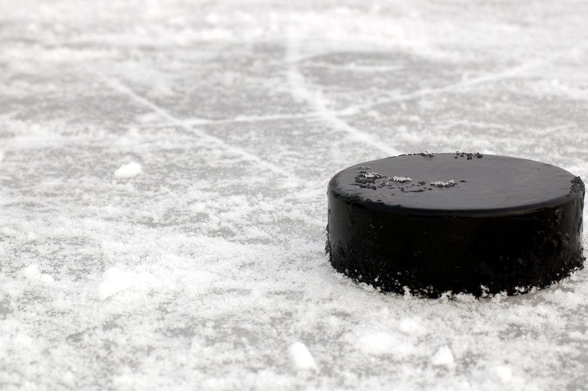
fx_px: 1517
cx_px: 302
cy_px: 157
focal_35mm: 93
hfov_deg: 21.9
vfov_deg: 14.7
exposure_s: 1/100
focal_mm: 50
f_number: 11
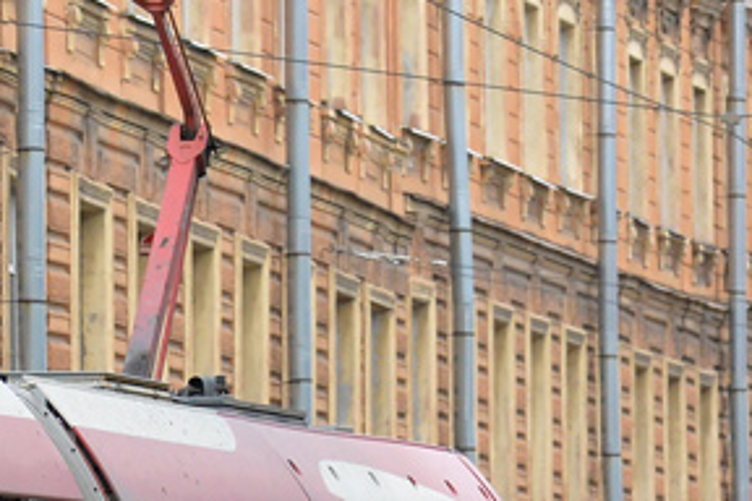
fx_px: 8919
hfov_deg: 4.8
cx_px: -248
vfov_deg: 3.2
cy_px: 488
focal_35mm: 427
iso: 800
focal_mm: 82
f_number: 5.6
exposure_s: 1/320
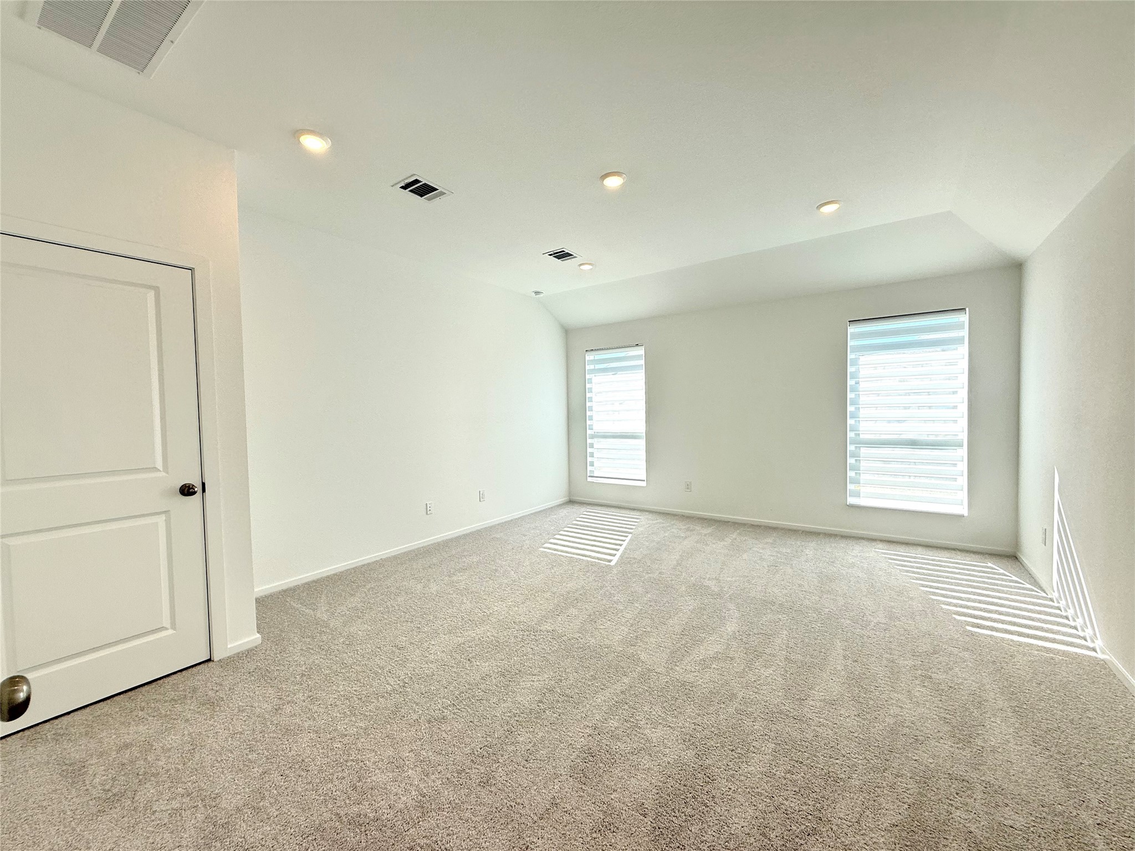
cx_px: 568
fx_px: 459
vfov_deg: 85.7
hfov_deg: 102.1
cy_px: 426
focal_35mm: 14
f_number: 2.2
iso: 64
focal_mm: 2.22
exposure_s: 1/226
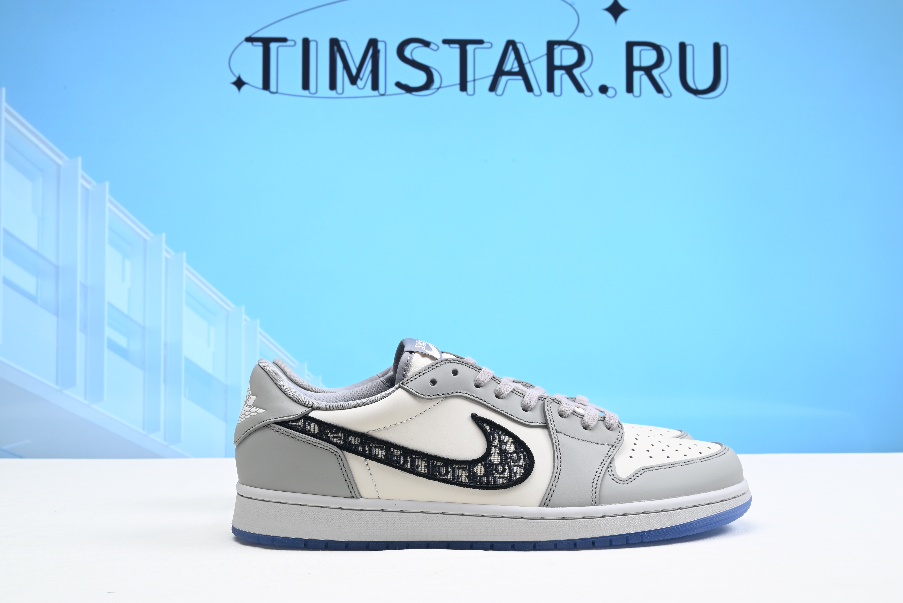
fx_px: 1029
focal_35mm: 41
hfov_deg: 47.4
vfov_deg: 32.7
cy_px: 302
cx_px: 452
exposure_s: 1/2
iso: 100
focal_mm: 41
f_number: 16
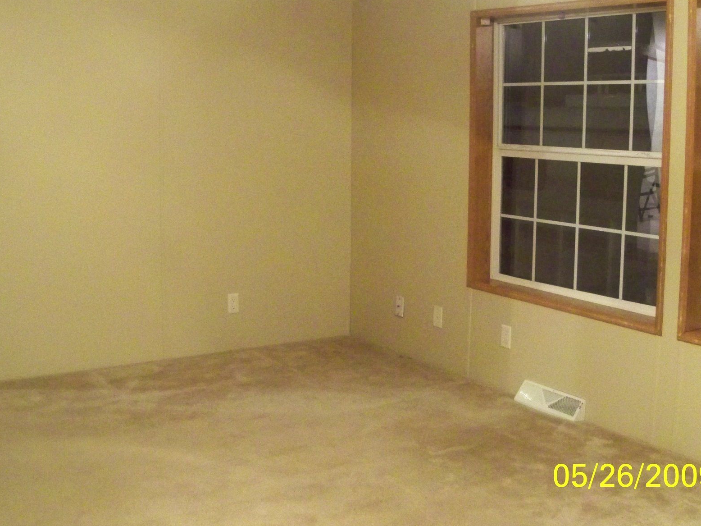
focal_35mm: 45
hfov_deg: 42.1
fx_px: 911
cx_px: 334
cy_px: 224
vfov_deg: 32.1
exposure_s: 1/8
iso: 1600
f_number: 3.5
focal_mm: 6.2
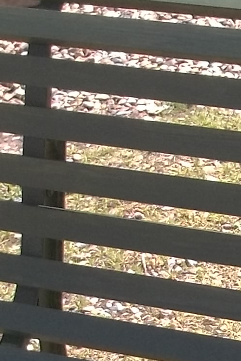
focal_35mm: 197
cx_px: 395
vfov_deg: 10.2
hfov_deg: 6.8
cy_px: 501
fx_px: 1978
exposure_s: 1/320
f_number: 3.3
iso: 80
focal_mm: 5.9
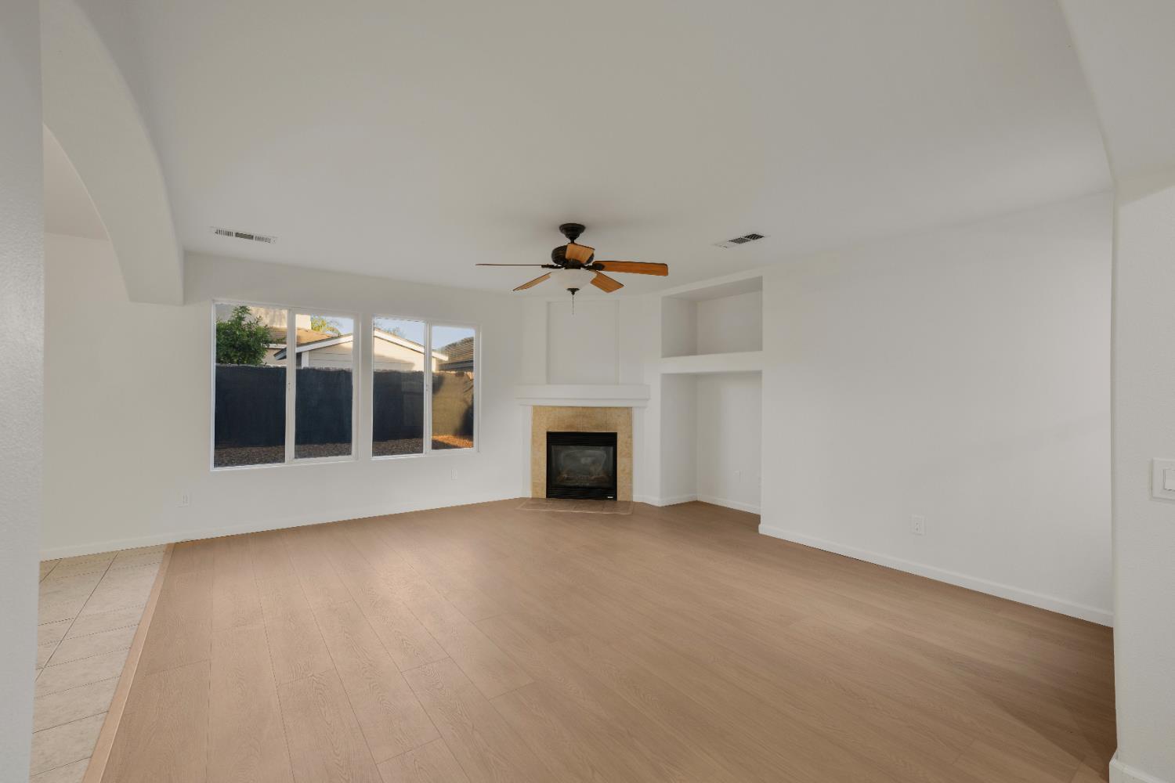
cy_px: 392
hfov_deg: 96.7
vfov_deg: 73.7
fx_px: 522
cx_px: 588
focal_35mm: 16
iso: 500
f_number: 7.1
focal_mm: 16
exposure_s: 1/3
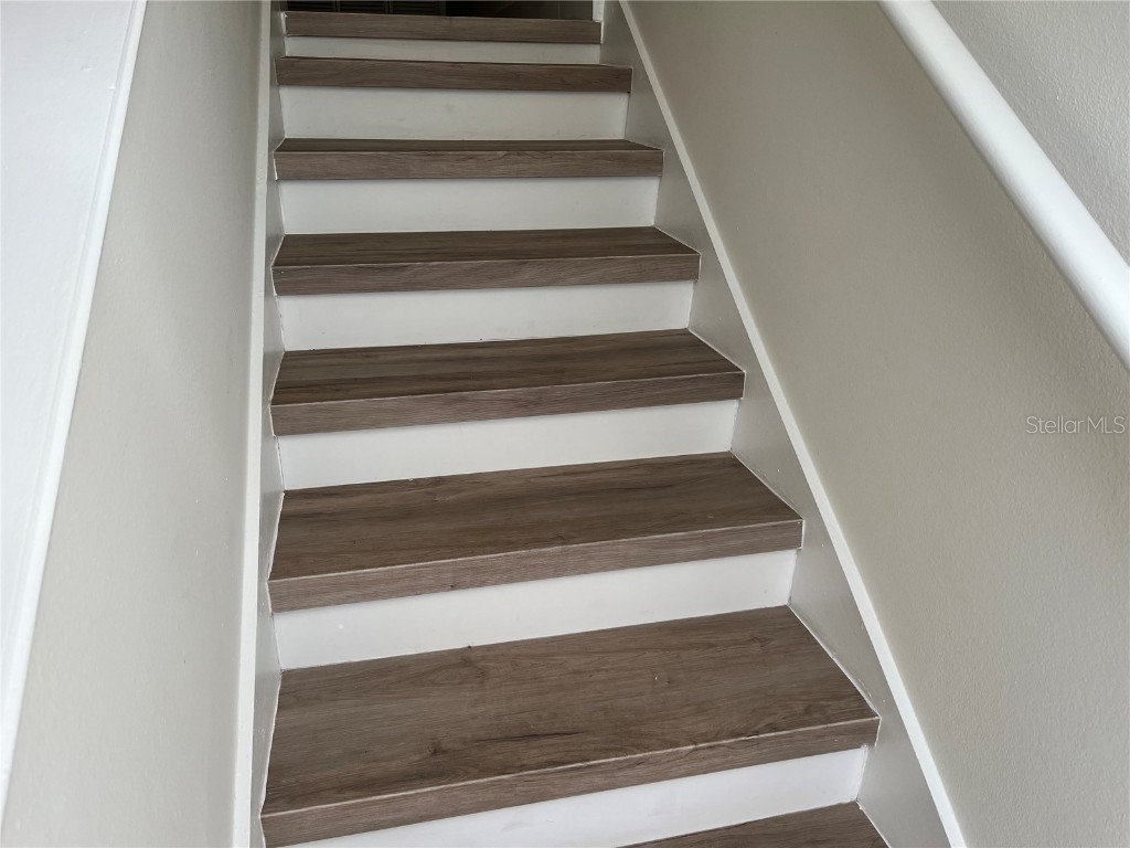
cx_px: 565
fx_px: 849
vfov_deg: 53.1
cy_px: 424
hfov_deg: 67.3
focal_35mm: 26
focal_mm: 5.1
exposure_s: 1/238
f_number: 1.6
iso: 40
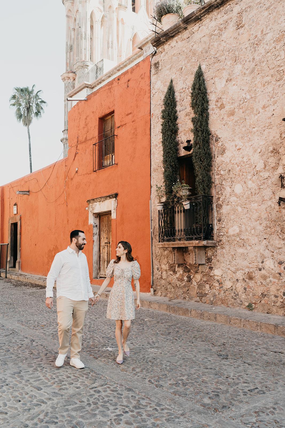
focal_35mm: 35
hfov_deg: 37.9
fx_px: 416
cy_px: 214
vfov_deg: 54.4
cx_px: 142
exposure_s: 1/320
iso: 160
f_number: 3.2
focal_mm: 35
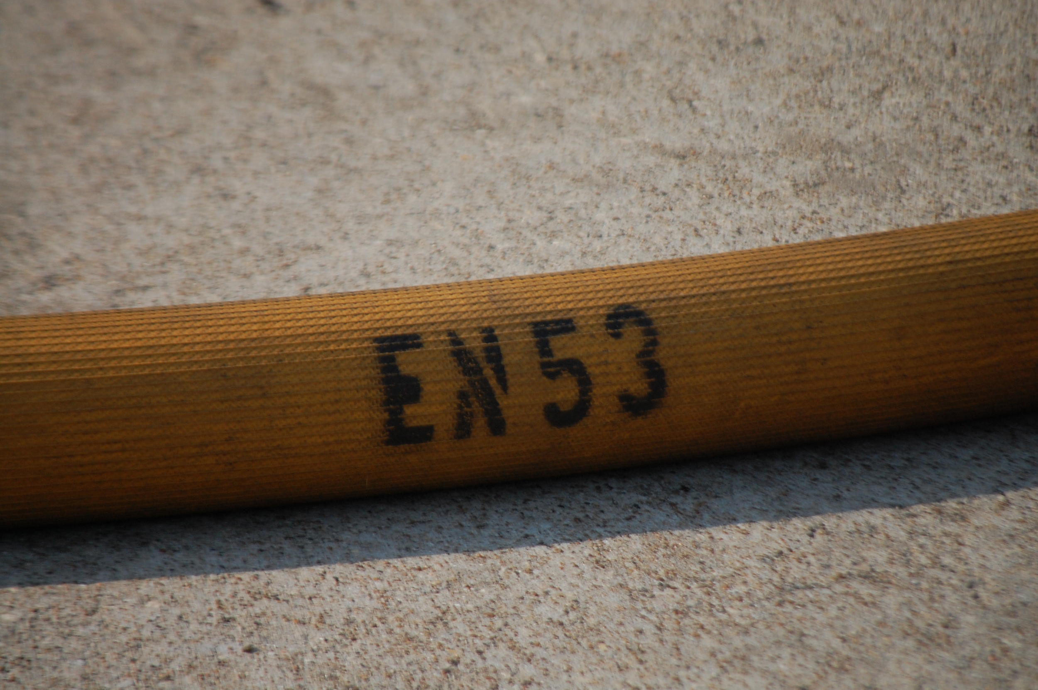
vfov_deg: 4.6
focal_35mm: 300
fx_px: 8642
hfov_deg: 6.9
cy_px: 345
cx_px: 519
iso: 400
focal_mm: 200
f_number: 5.6
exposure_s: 1/1250
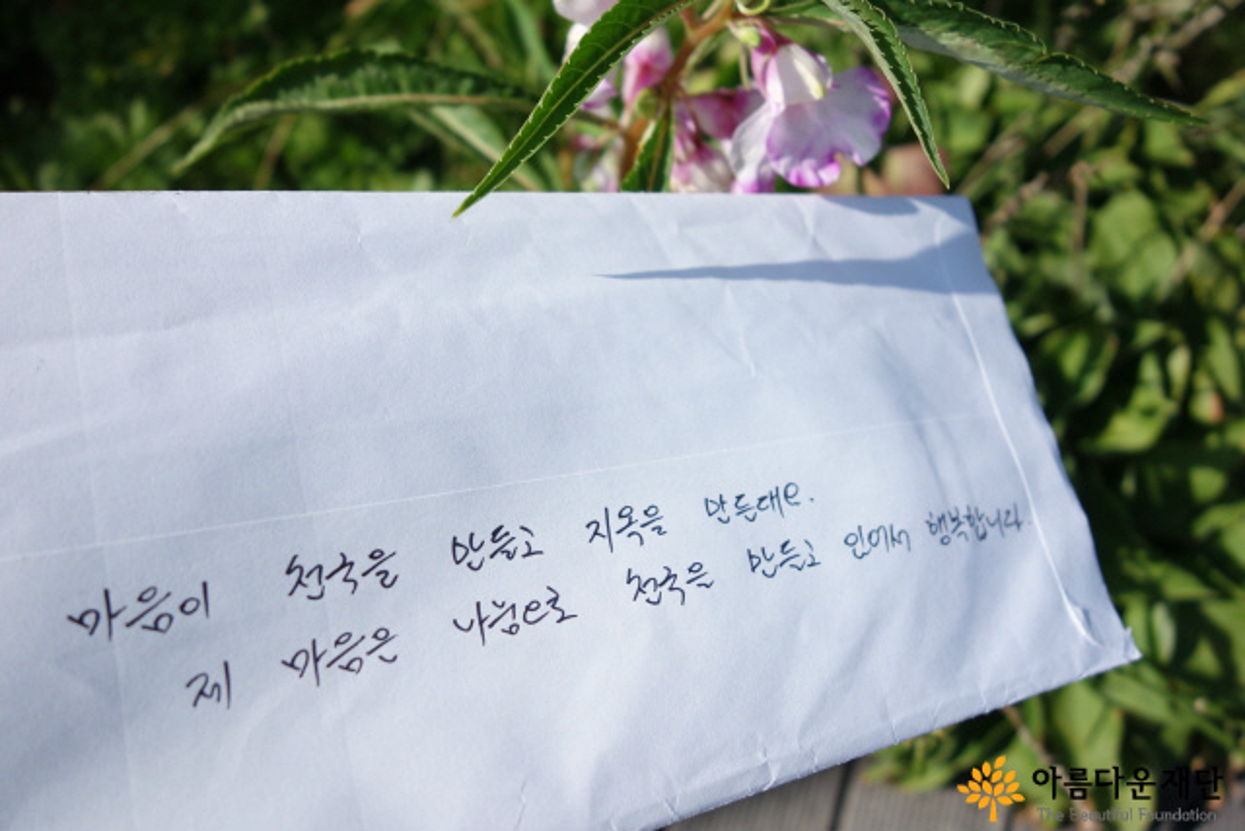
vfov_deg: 46.4
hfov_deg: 65.5
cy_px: 416
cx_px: 622
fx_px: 968
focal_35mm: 28
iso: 125
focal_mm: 10.4
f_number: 3.2
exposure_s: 1/2000
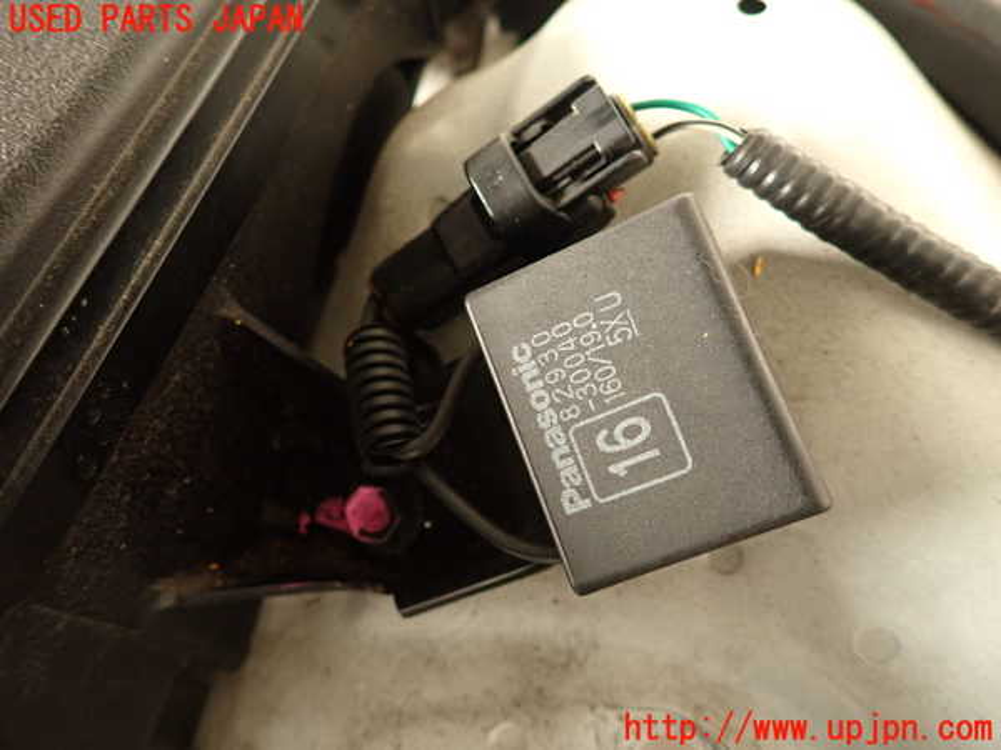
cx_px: 500
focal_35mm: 25
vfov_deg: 54.9
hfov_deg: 69.4
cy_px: 375
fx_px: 723
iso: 320
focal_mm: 4.5
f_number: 2
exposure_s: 1/30
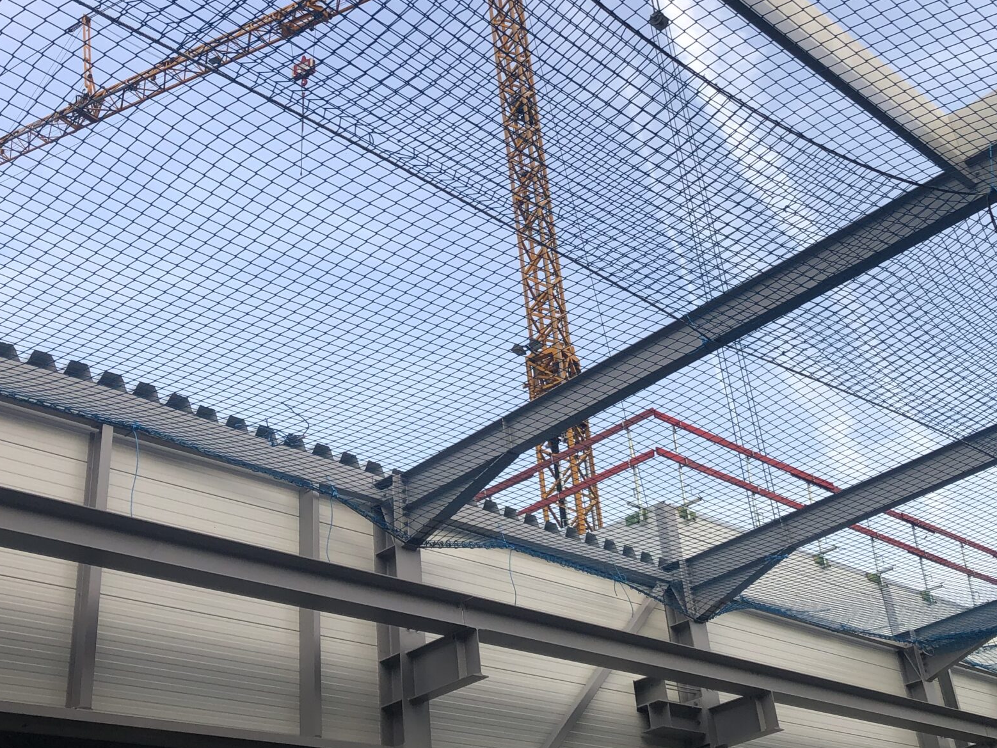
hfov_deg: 41.1
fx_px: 1325
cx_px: 566
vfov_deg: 31.2
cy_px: 223
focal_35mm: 46
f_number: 1.8
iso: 20
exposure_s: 1/205
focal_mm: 3.99
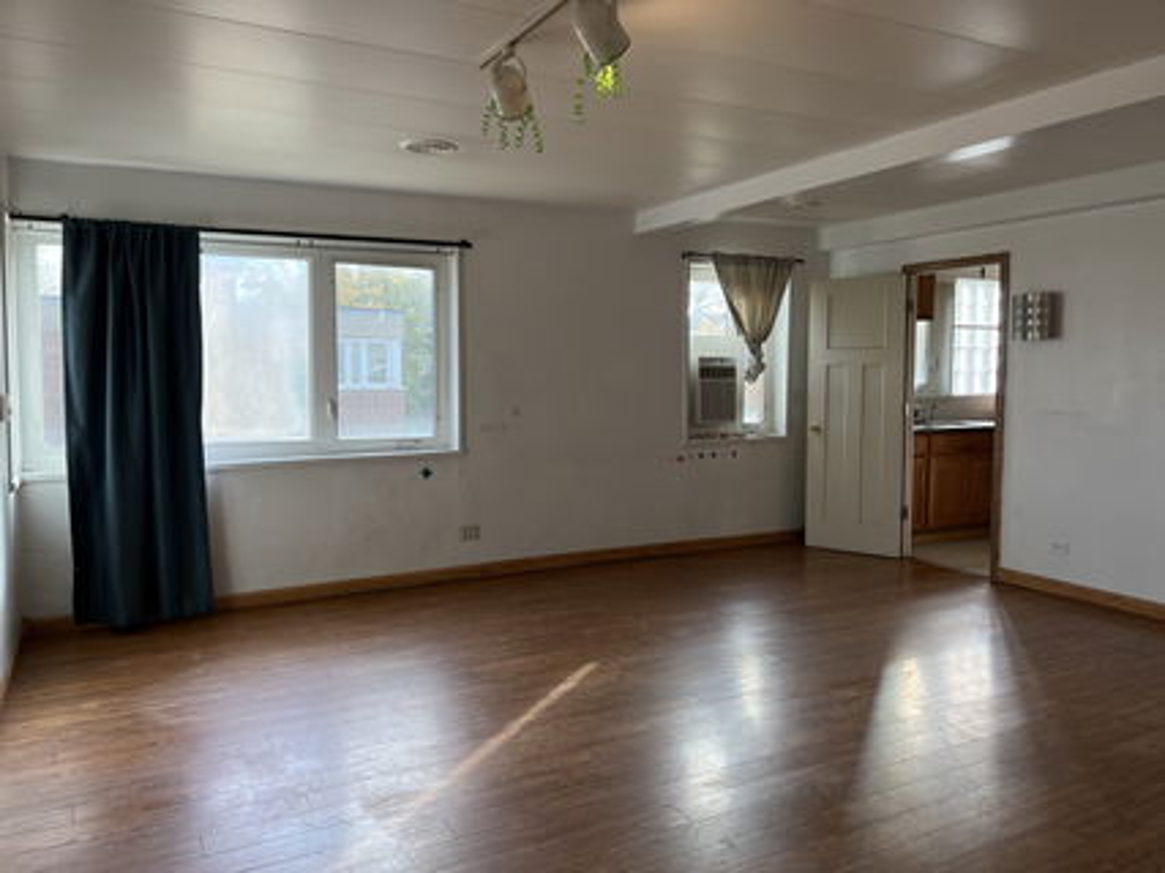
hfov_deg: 67.3
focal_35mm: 26
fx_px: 875
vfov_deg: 53.0
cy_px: 436
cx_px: 582
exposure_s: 1/157
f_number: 1.5
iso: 64
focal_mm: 5.7
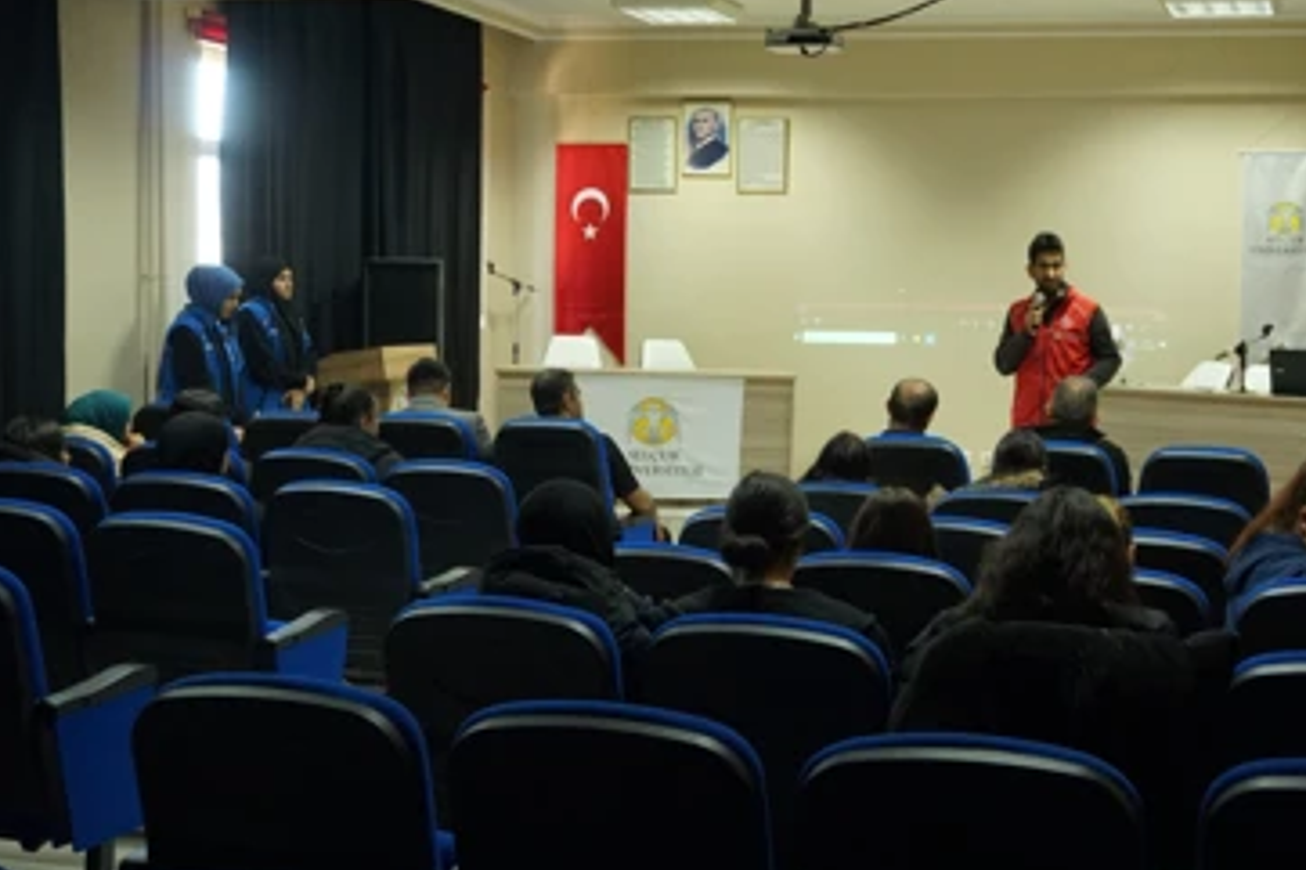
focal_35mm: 51
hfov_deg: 38.7
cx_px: 779
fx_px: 1849
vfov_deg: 26.4
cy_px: 370
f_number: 4.5
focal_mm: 28
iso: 3200
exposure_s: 1/100
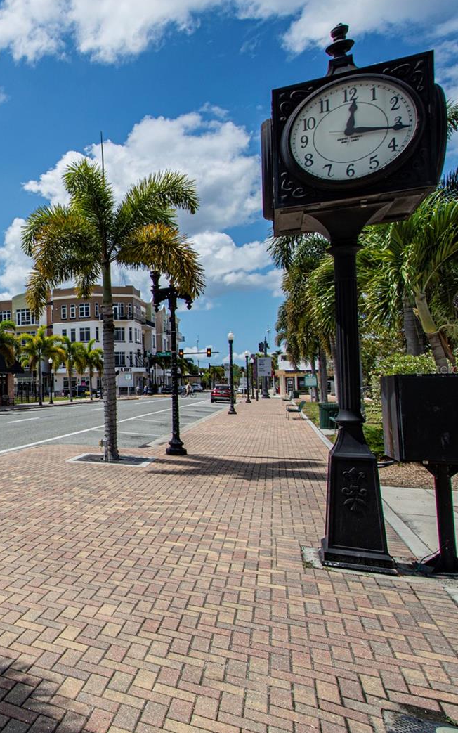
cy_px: 369
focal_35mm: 26
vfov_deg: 70.9
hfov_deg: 38.0
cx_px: -70
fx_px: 515
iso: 100
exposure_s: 1/320
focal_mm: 11
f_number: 9
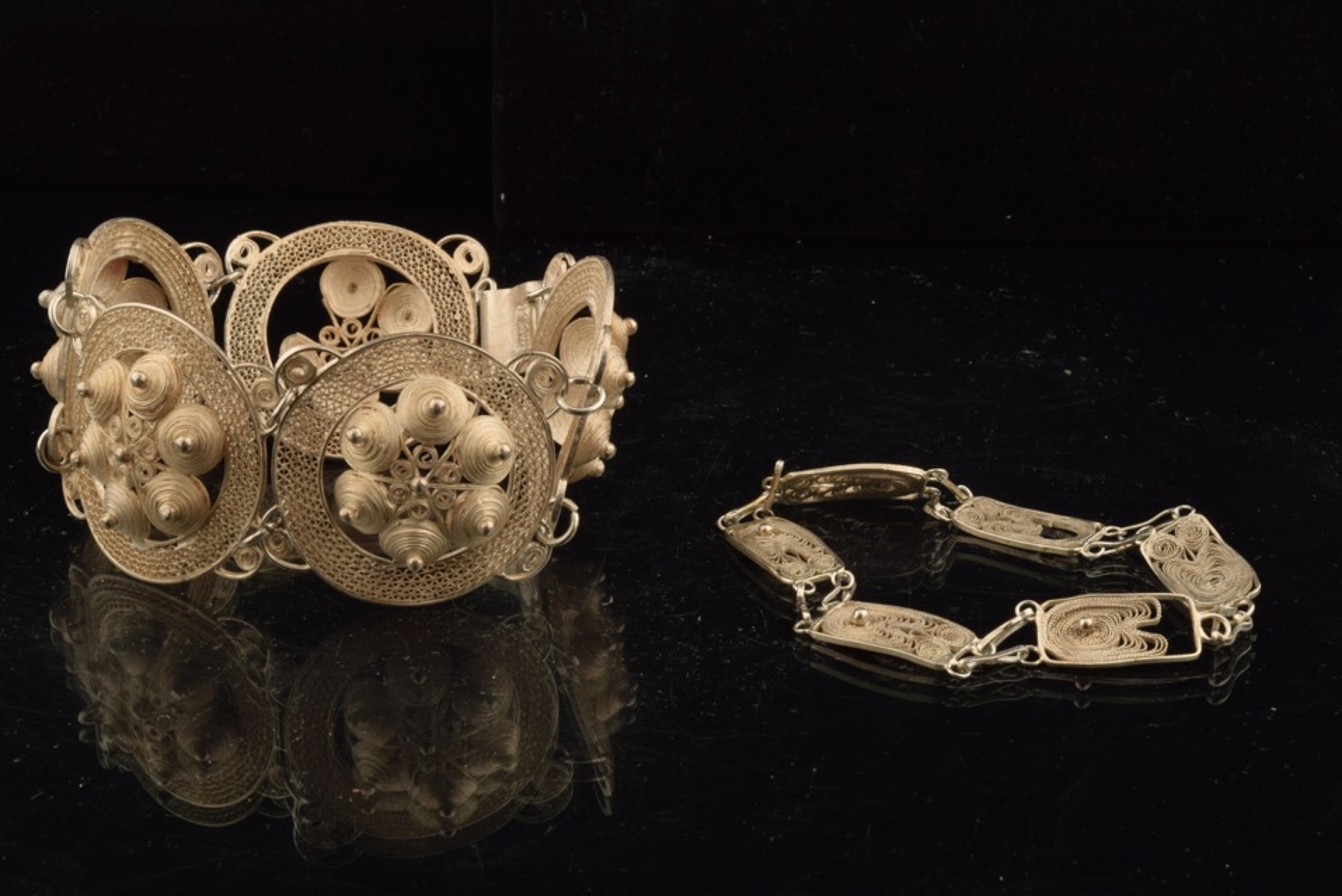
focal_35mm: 94
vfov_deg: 14.6
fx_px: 3506
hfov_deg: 21.7
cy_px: 442
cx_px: 652
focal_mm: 60
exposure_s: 1/125
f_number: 25
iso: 100
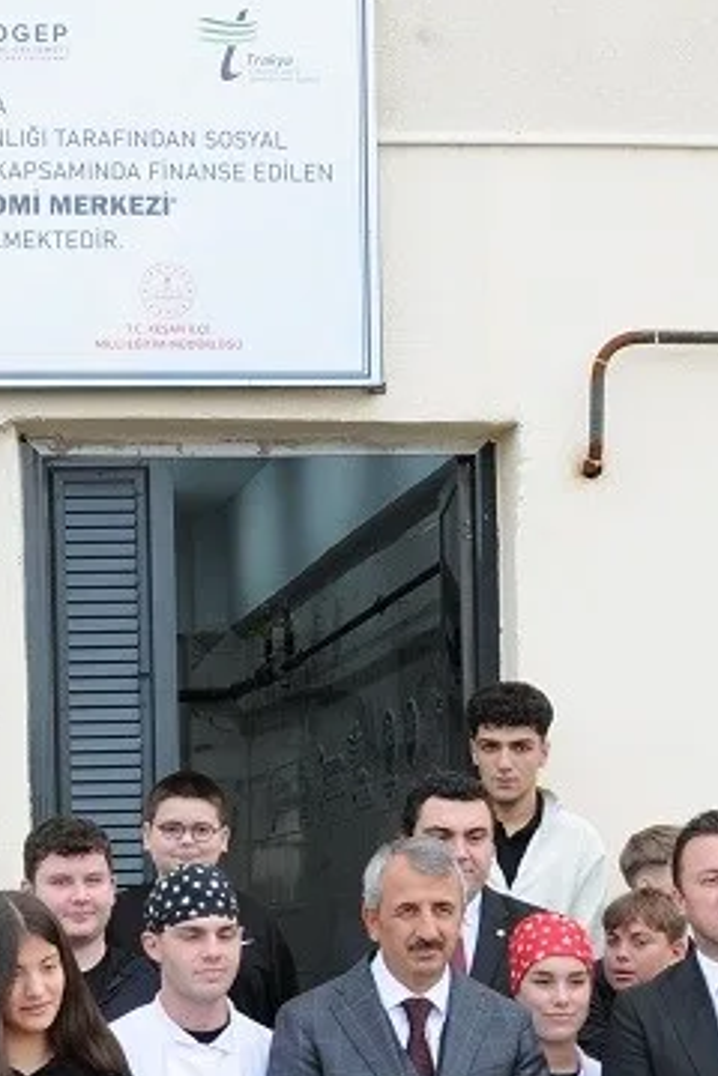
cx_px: 84
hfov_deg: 13.6
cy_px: 983
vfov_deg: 20.0
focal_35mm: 100
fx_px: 2991
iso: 200
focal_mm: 24
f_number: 7.1
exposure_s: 1/160
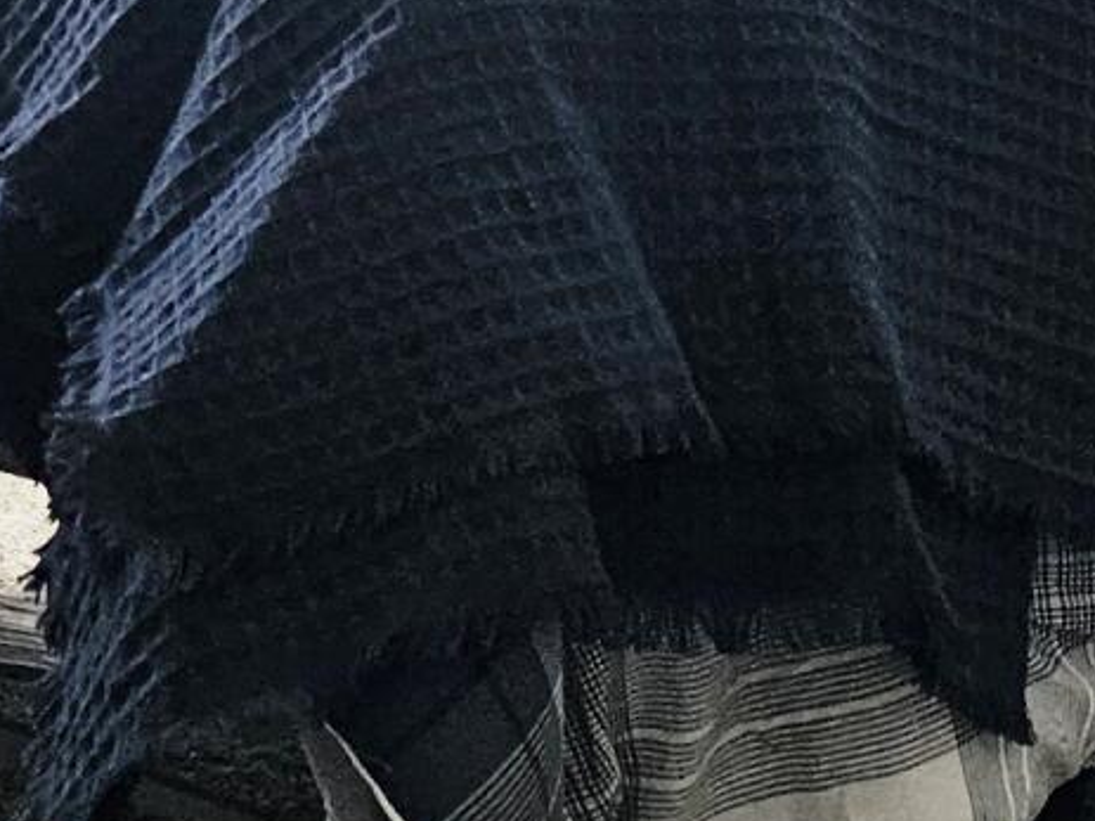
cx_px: -790
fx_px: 4712
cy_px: -875
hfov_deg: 12.3
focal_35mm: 149
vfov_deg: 9.3
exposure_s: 1/120
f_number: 1.7
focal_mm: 6.3
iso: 250
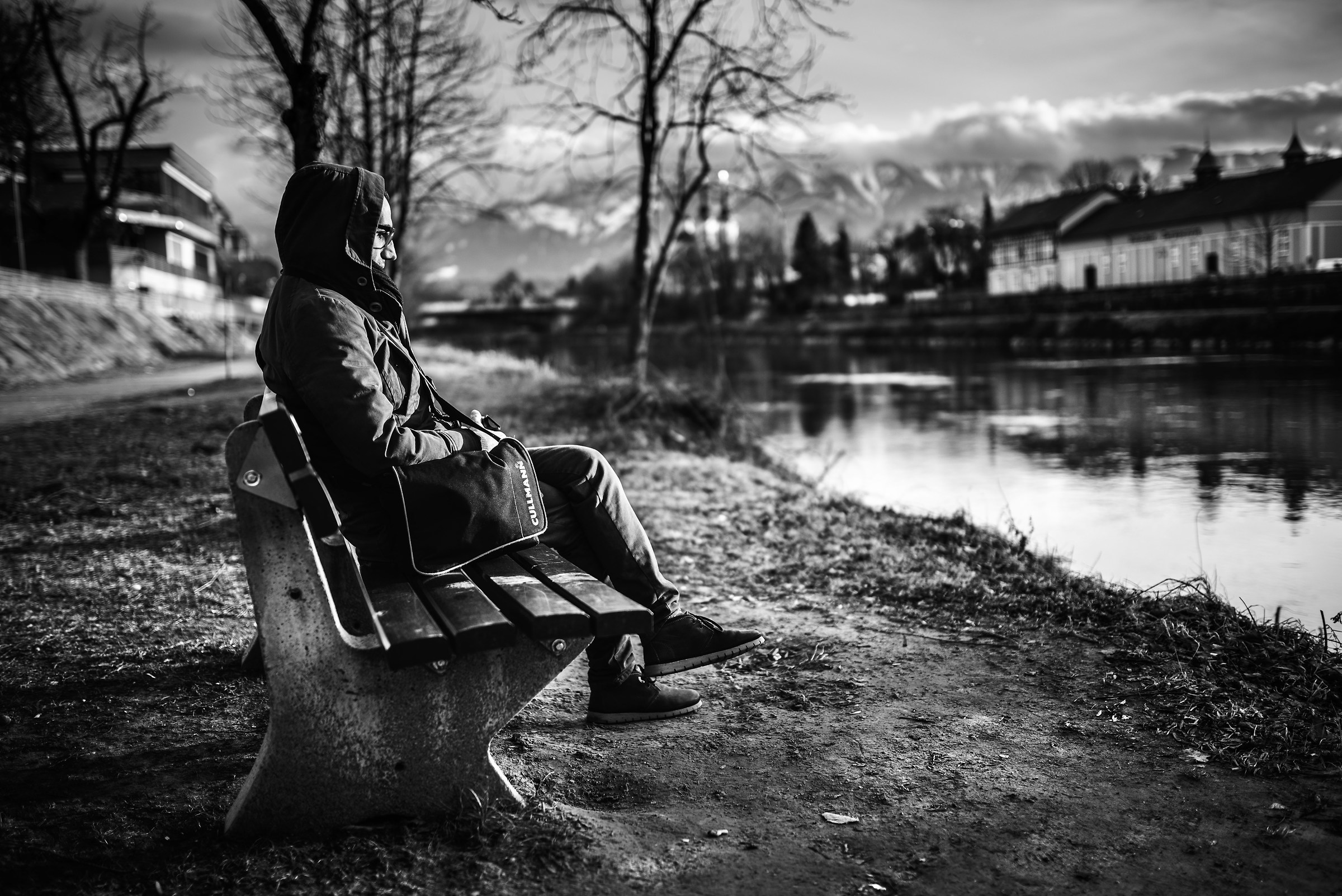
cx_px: 671
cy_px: 448
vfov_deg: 37.9
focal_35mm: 35
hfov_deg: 54.4
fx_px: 1305
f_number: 1.4
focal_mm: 35
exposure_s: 1/2500
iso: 50
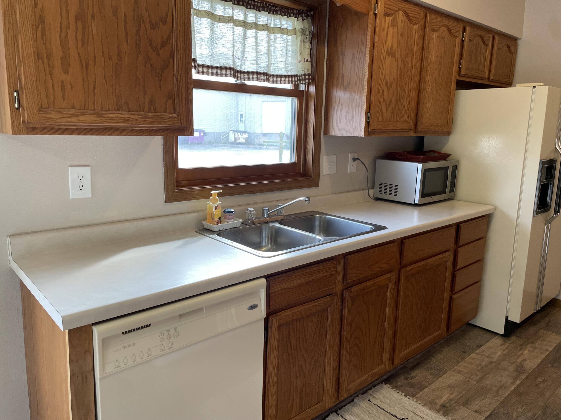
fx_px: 421
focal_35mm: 26
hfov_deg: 67.3
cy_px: 210
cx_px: 280
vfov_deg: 53.1
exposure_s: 1/120
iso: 125
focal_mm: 4.2
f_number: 1.6
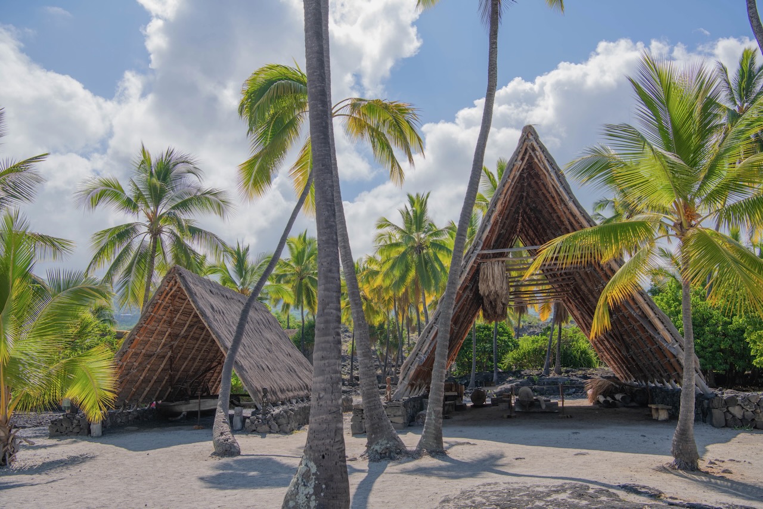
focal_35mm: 34
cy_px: 254
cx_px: 382
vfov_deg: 38.9
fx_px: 721
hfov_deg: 55.8
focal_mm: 34
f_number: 7.1
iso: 64
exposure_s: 1/80
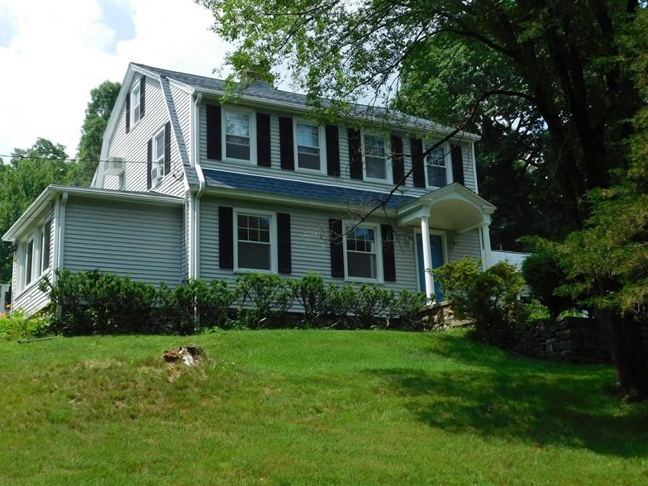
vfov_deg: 30.8
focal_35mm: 47
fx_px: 880
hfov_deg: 40.3
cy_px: 209
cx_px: 267
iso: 125
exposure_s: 1/1000
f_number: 3.5
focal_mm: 6.3
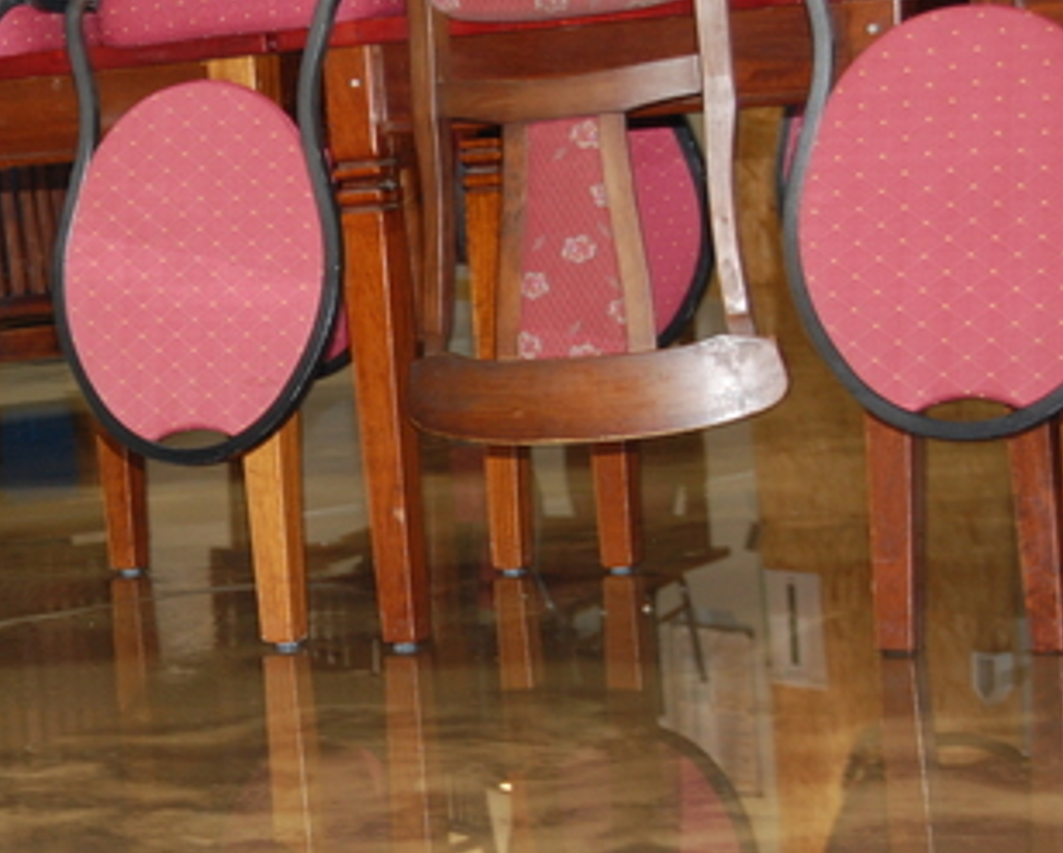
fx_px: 3275
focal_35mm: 104
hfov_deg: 18.1
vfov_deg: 14.8
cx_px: 59
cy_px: 520
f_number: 5
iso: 640
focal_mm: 38
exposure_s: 1/60
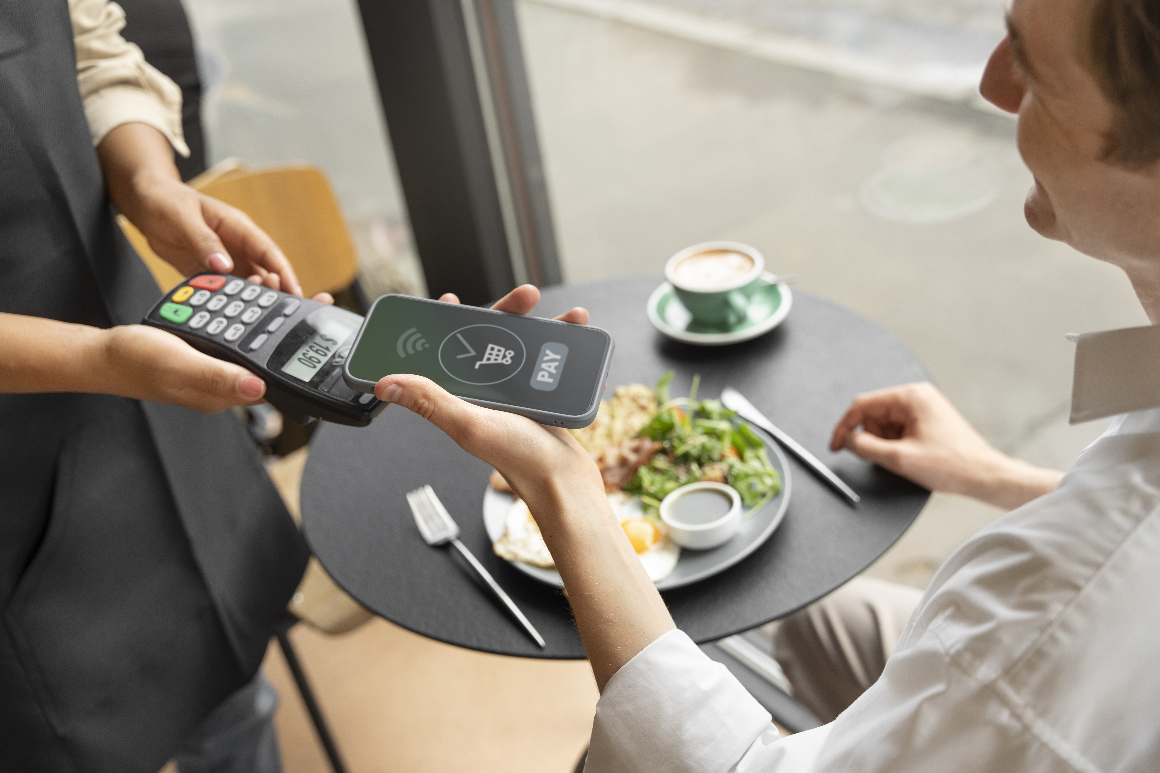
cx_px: 580
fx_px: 1369
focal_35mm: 42
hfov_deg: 45.9
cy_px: 386
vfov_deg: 31.5
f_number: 3.5
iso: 500
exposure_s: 1/320
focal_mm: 42.5
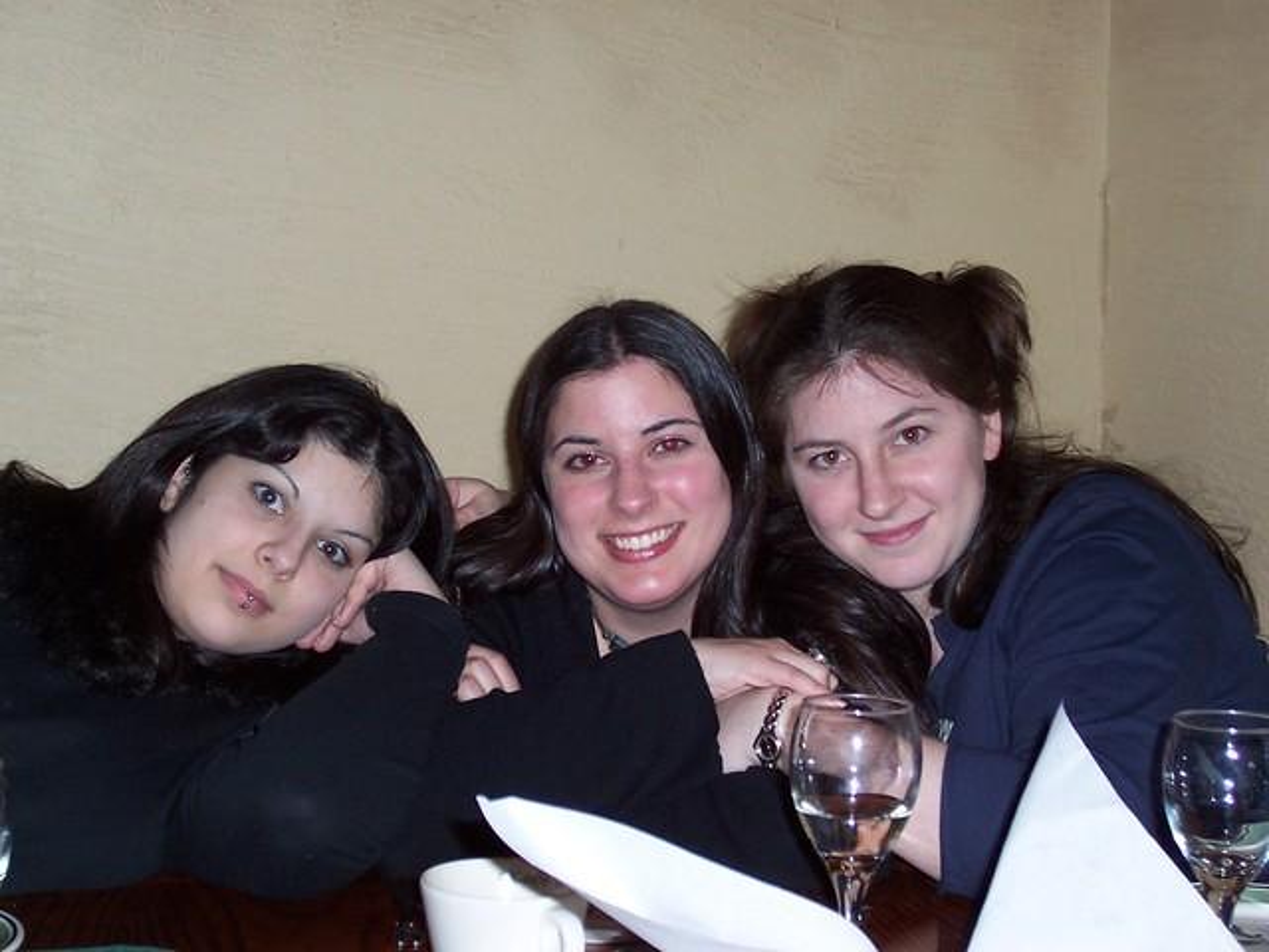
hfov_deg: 33.8
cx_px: 634
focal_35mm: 57
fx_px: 2090
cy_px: 476
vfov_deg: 25.7
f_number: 3.4
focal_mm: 8.6
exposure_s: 1/60
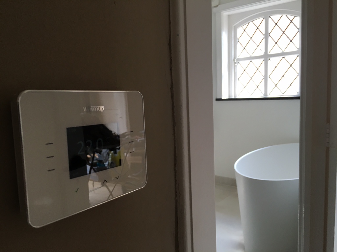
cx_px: 168
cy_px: 126
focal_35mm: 29
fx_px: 282
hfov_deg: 61.7
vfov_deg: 48.2
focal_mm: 4.15
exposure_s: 1/33
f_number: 2.2
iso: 32
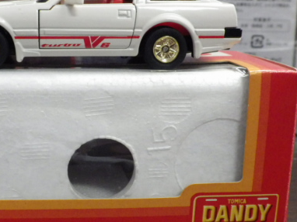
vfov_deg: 25.6
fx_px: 489
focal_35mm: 57
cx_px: 79
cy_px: 102
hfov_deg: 33.2
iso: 800
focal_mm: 6.2
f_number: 3.4
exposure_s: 1/40
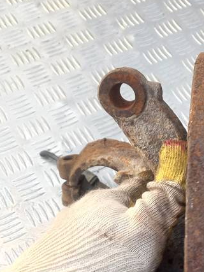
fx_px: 472
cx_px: 210
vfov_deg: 31.2
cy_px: 227
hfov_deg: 23.3
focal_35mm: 60
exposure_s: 1/50
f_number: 1.8
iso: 40
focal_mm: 4.6
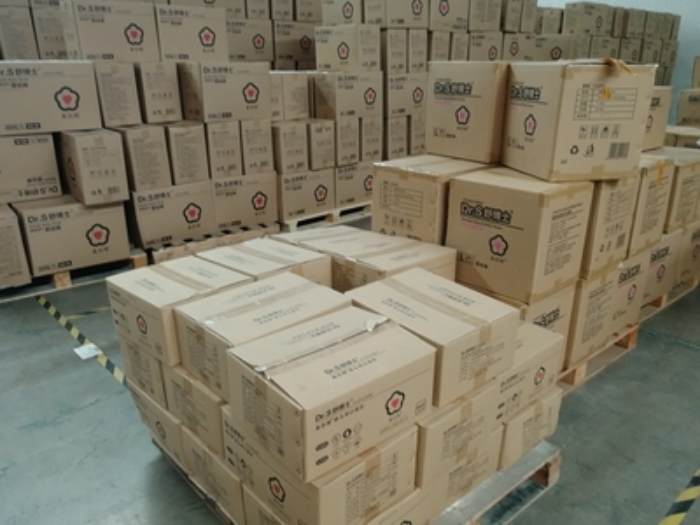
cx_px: 350
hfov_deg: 65.3
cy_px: 262
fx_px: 546
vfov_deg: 51.4
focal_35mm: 27
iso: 200
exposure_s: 1/40
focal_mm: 3.95
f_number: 2.2
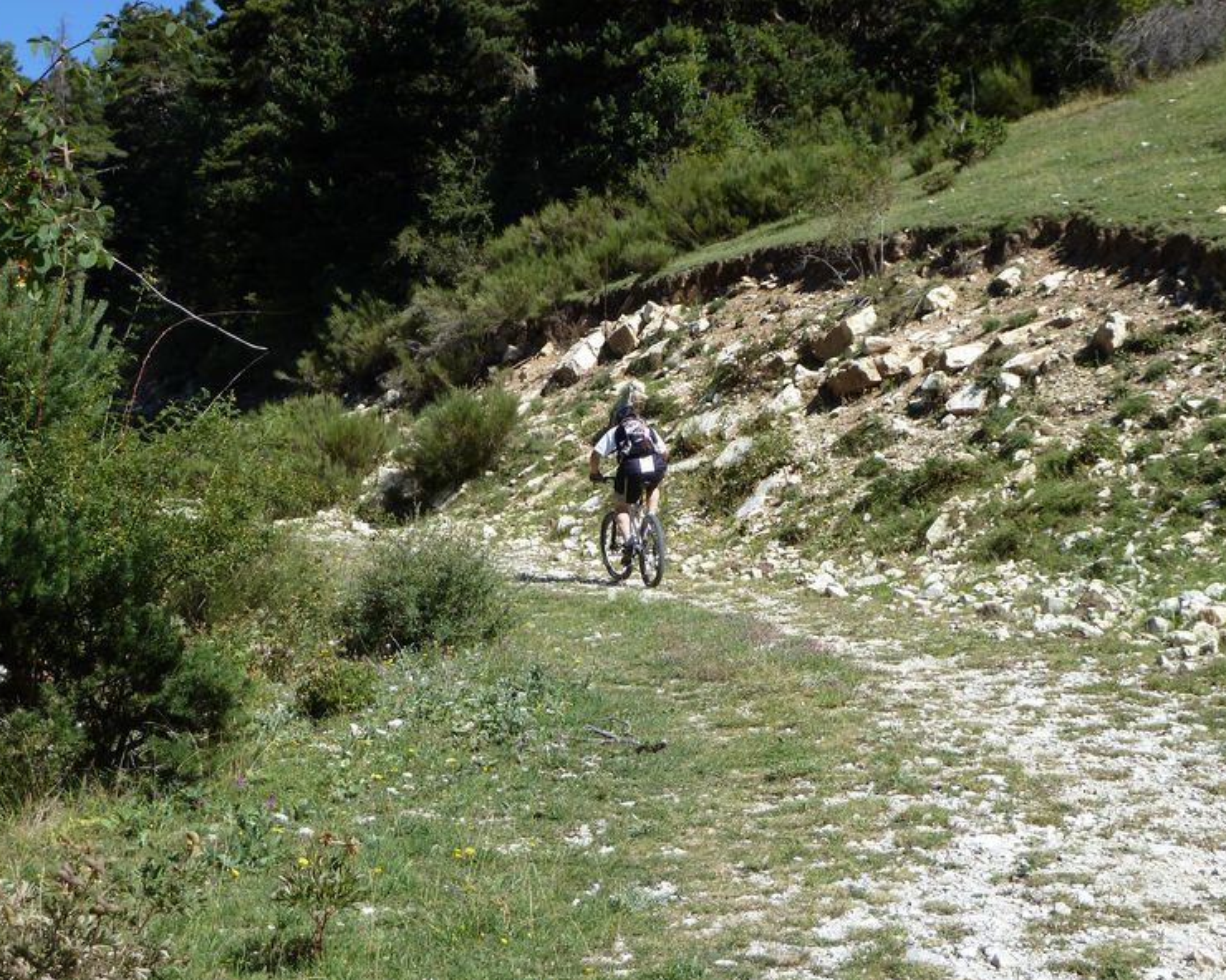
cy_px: 495
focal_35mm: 58
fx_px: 2105
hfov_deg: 32.5
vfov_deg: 26.2
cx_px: 610
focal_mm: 9.1
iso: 80
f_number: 4.5
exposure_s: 1/500
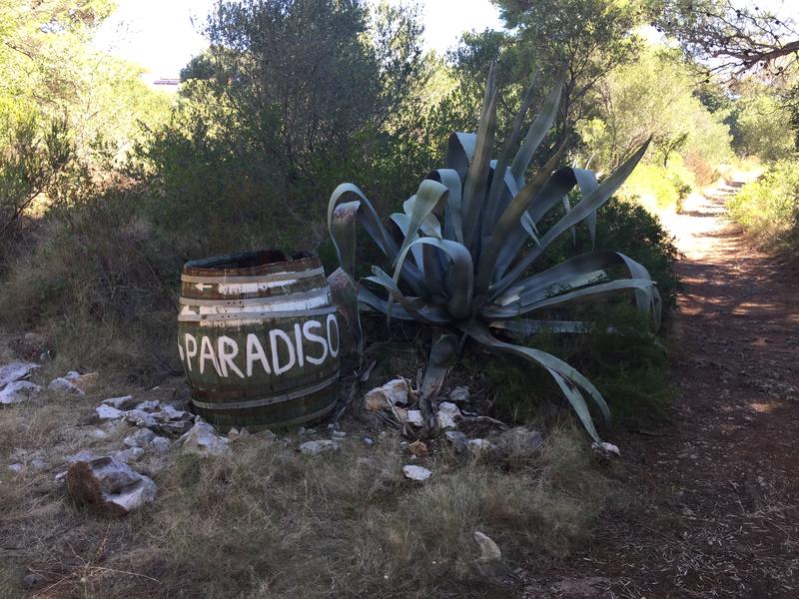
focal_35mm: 29
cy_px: 300
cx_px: 400
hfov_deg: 61.7
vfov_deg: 48.2
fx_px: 669
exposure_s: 1/125
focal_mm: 4.15
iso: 32
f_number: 2.2
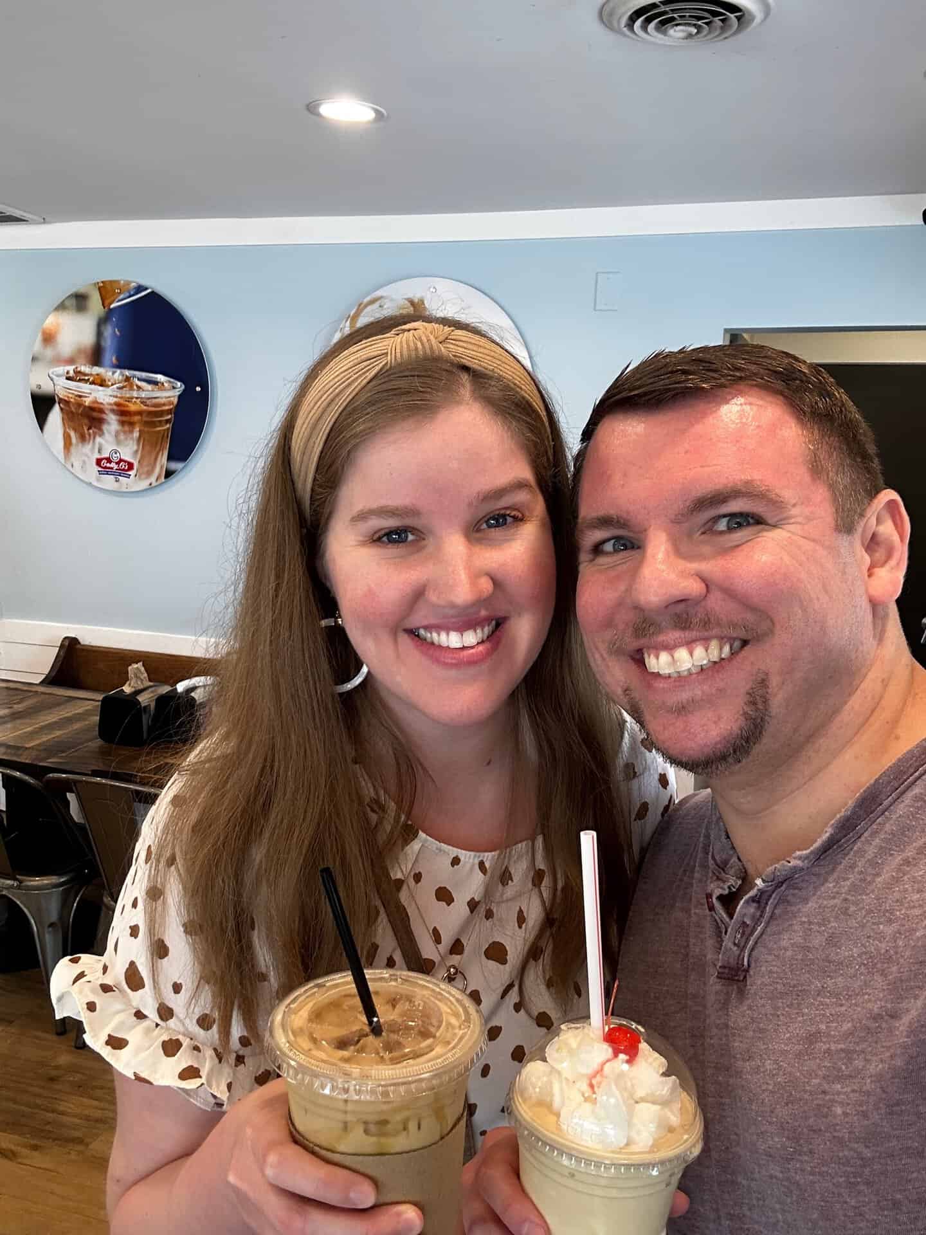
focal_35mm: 30
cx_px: 463
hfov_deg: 46.8
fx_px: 1070
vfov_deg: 60.0
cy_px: 618
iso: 64
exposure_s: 1/60
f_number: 1.9
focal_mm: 2.69
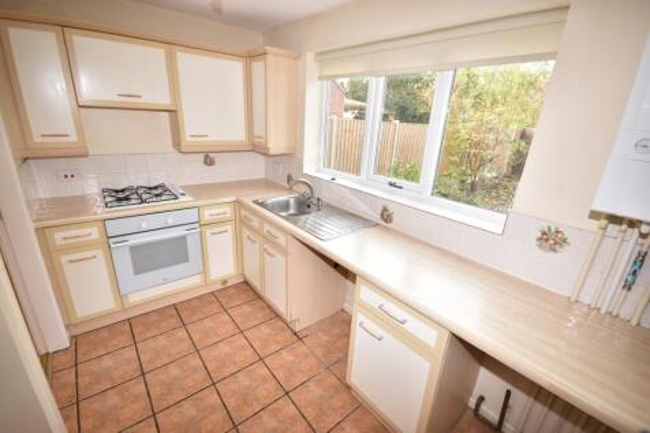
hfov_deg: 100.4
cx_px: 325
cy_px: 216
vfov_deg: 77.3
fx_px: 271
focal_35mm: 15
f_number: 4.8
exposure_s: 1/60
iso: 320
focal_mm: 10
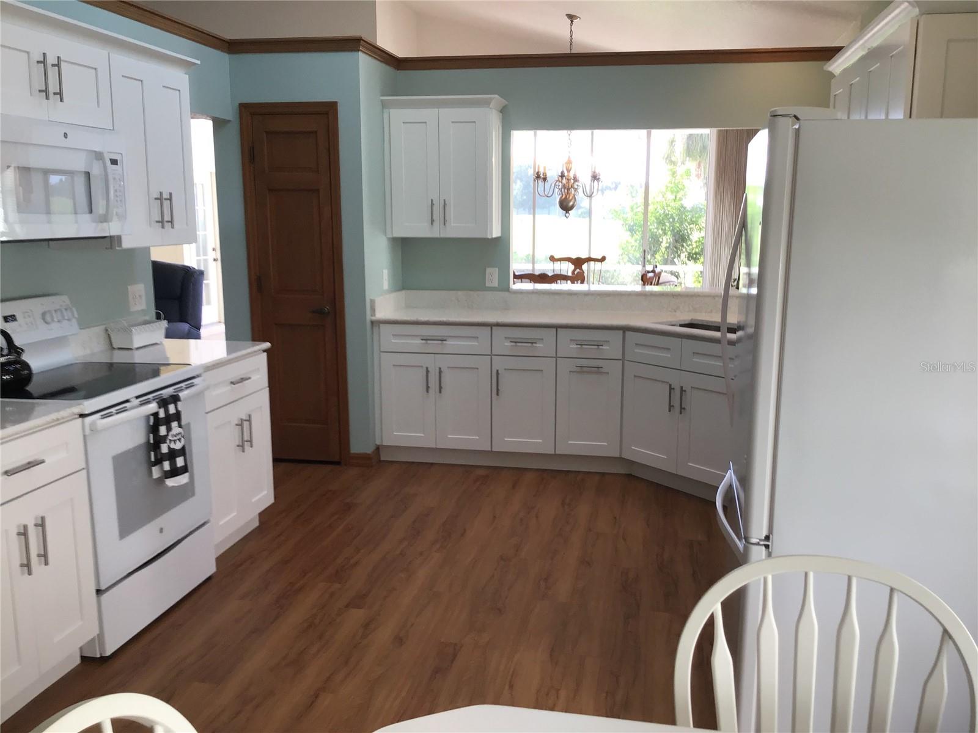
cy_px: 366
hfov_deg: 58.4
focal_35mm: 31
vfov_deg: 45.4
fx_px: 876
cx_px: 489
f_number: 2.4
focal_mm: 3.3
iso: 32
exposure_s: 1/60
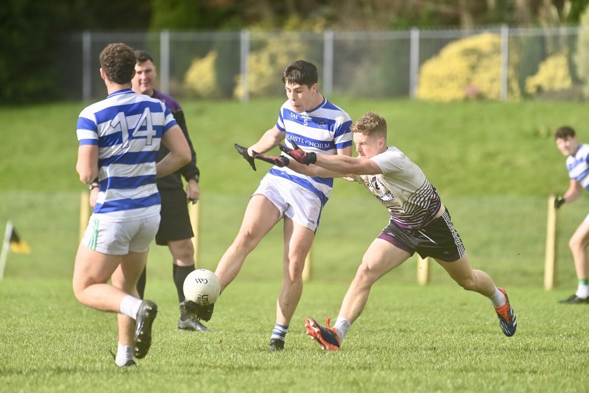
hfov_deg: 4.1
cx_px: 294
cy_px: 196
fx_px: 8180
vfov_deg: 2.7
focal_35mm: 500
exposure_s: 1/2500
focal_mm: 500
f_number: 5.6
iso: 800
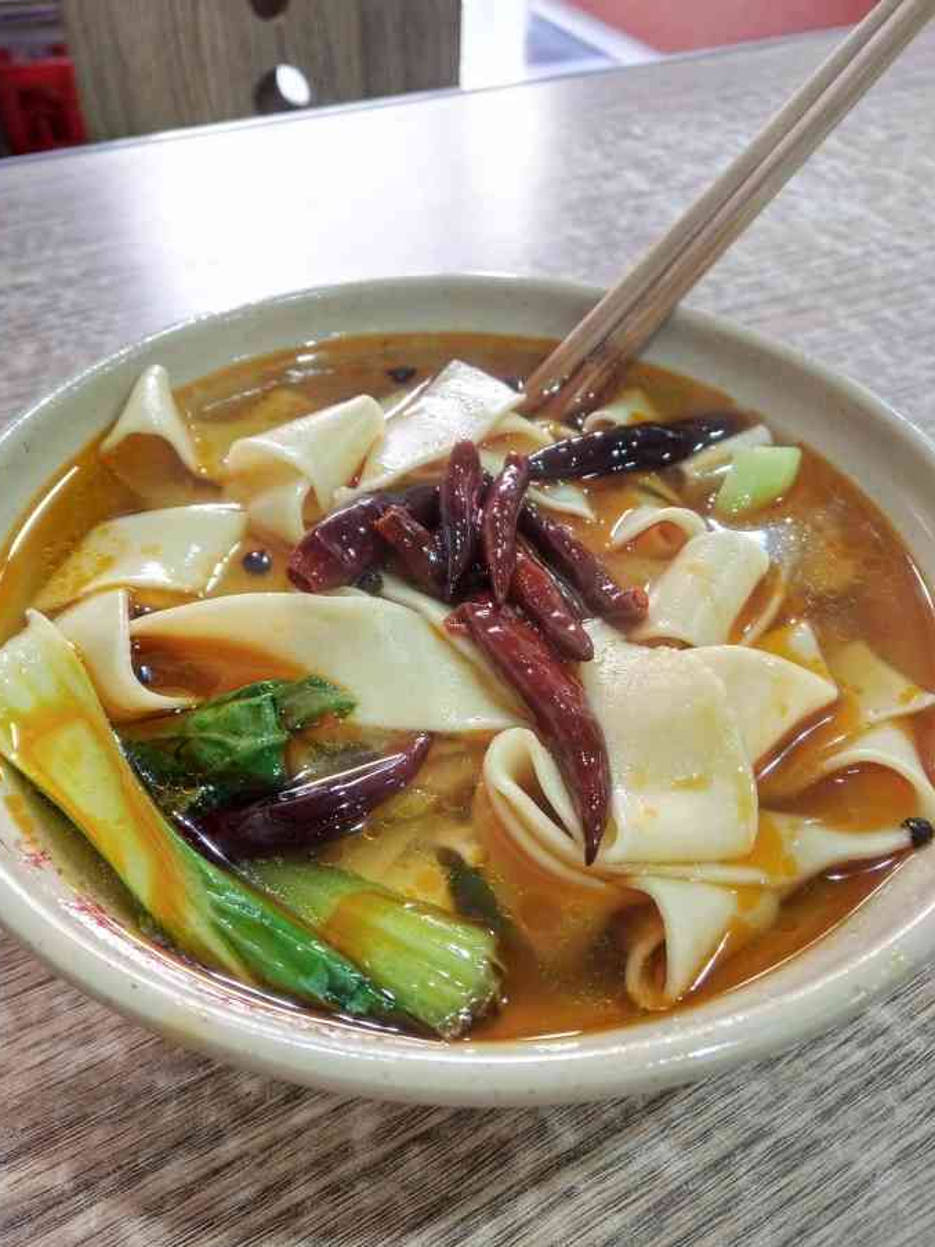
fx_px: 1117
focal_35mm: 31
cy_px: 622
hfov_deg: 45.4
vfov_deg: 58.4
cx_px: 470
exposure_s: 1/100
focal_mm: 3.95
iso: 447
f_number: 1.8
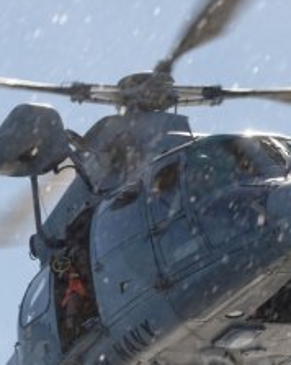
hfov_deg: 5.8
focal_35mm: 265
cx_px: 120
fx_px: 2857
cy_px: 398
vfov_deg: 7.3
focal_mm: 70
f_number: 9
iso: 160
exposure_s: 1/400
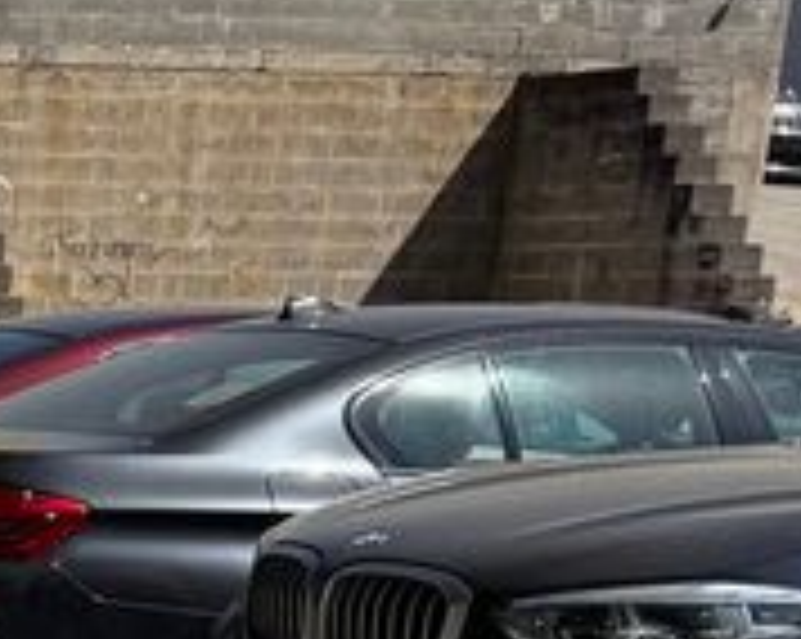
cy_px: 1048
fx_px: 3197
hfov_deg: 11.5
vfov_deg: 10.9
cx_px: -1179
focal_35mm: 135
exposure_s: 1/5319
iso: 80
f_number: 1.78
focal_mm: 6.76
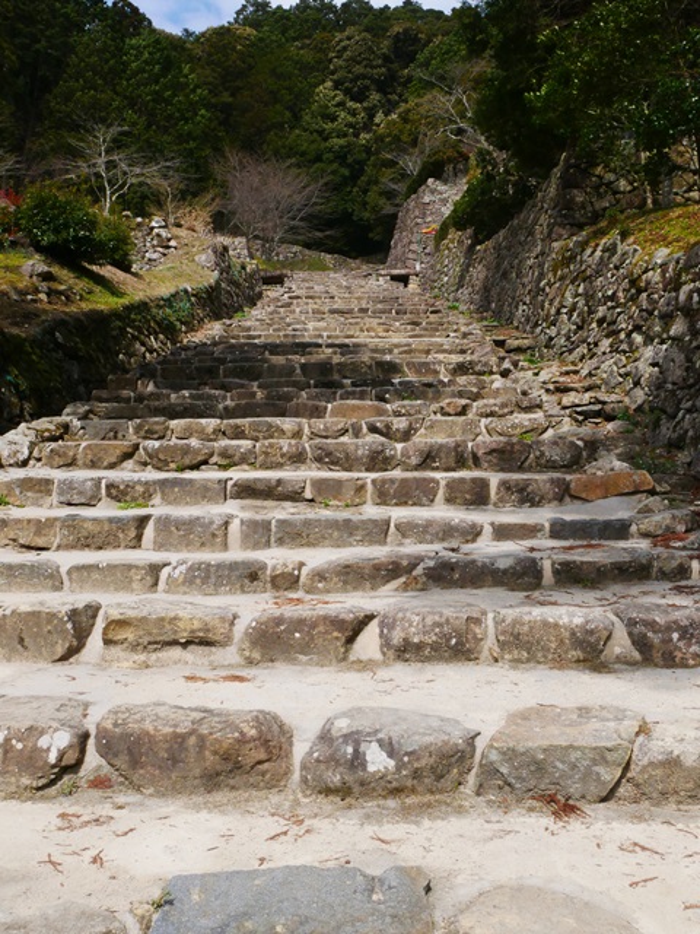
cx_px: 350
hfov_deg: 39.7
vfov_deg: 51.4
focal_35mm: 36
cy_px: 467
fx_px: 971
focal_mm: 18
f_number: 16
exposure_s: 1/400
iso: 800
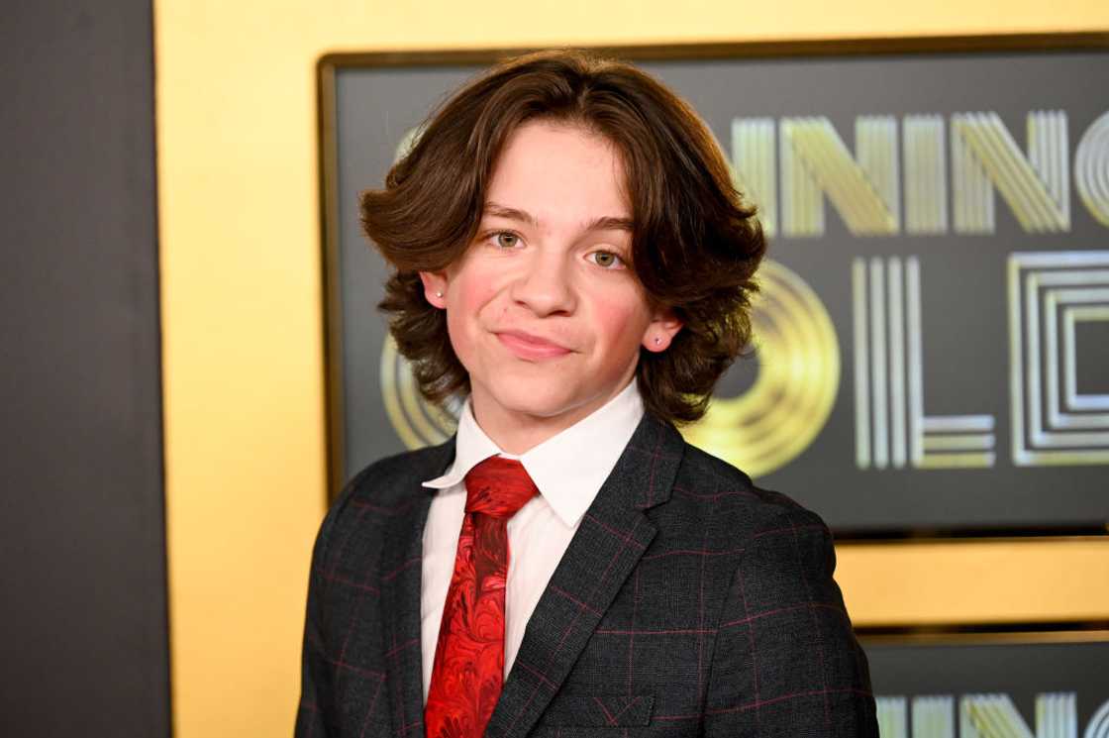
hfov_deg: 17.1
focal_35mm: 120
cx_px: 554
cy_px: 369
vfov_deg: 11.4
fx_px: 3694
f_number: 4
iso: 3200
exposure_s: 1/400
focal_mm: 120
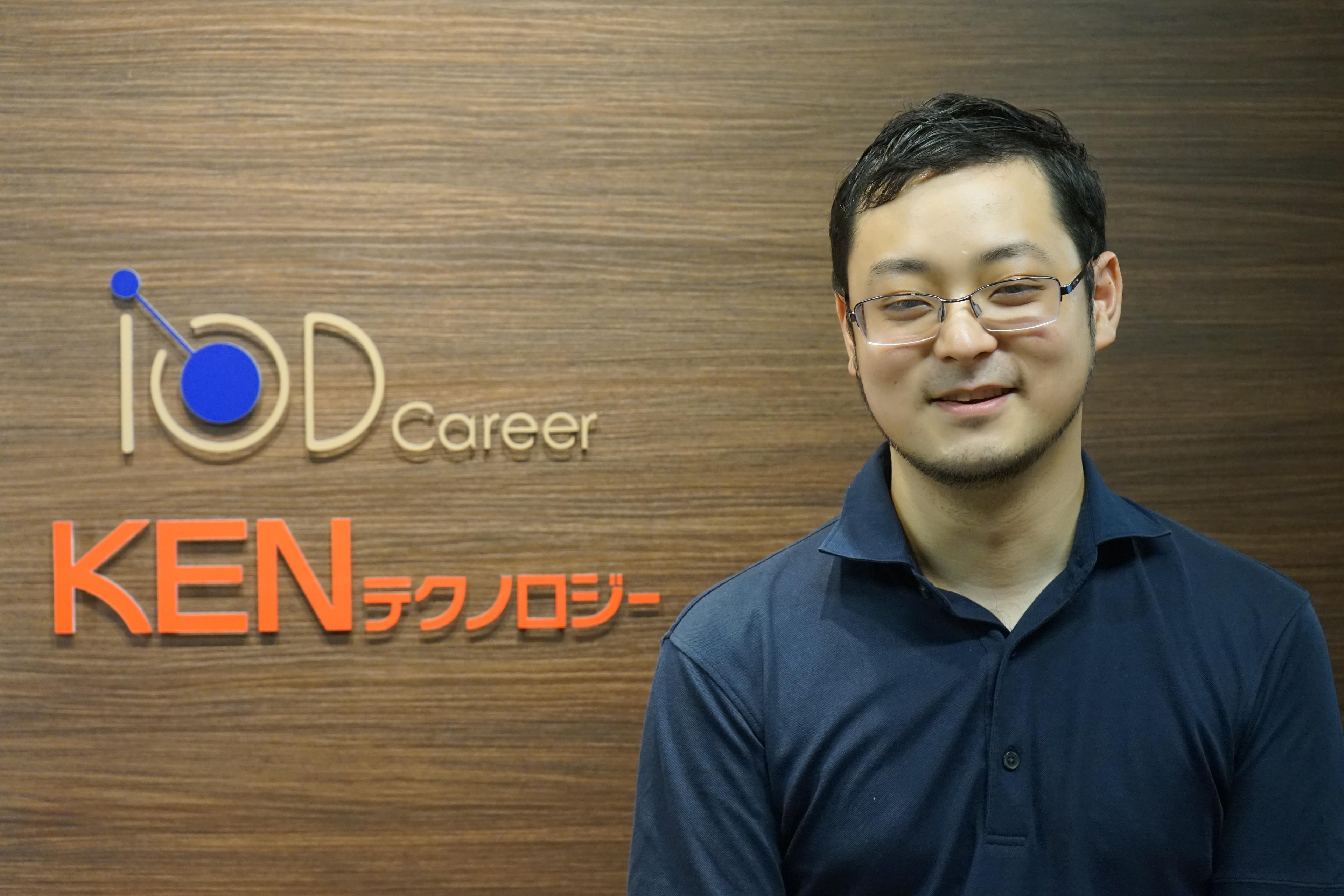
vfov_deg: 21.2
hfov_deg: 31.4
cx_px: 672
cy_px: 448
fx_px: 2389
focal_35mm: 64
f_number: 5.6
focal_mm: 64
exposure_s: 1/160
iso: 4000
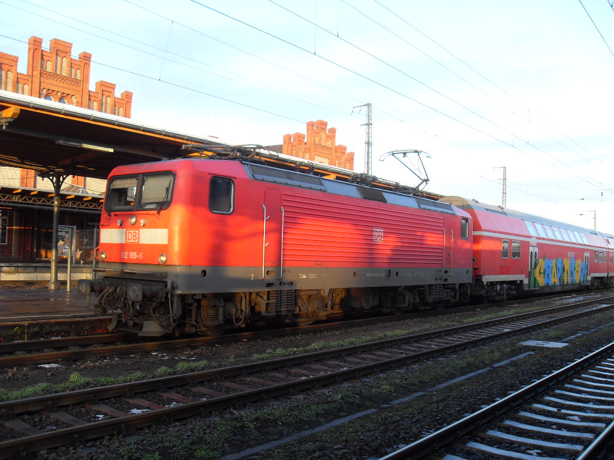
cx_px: 307
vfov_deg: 41.8
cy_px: 230
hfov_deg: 54.0
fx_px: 603
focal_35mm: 34
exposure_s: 1/90
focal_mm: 6.3
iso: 80
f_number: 2.8
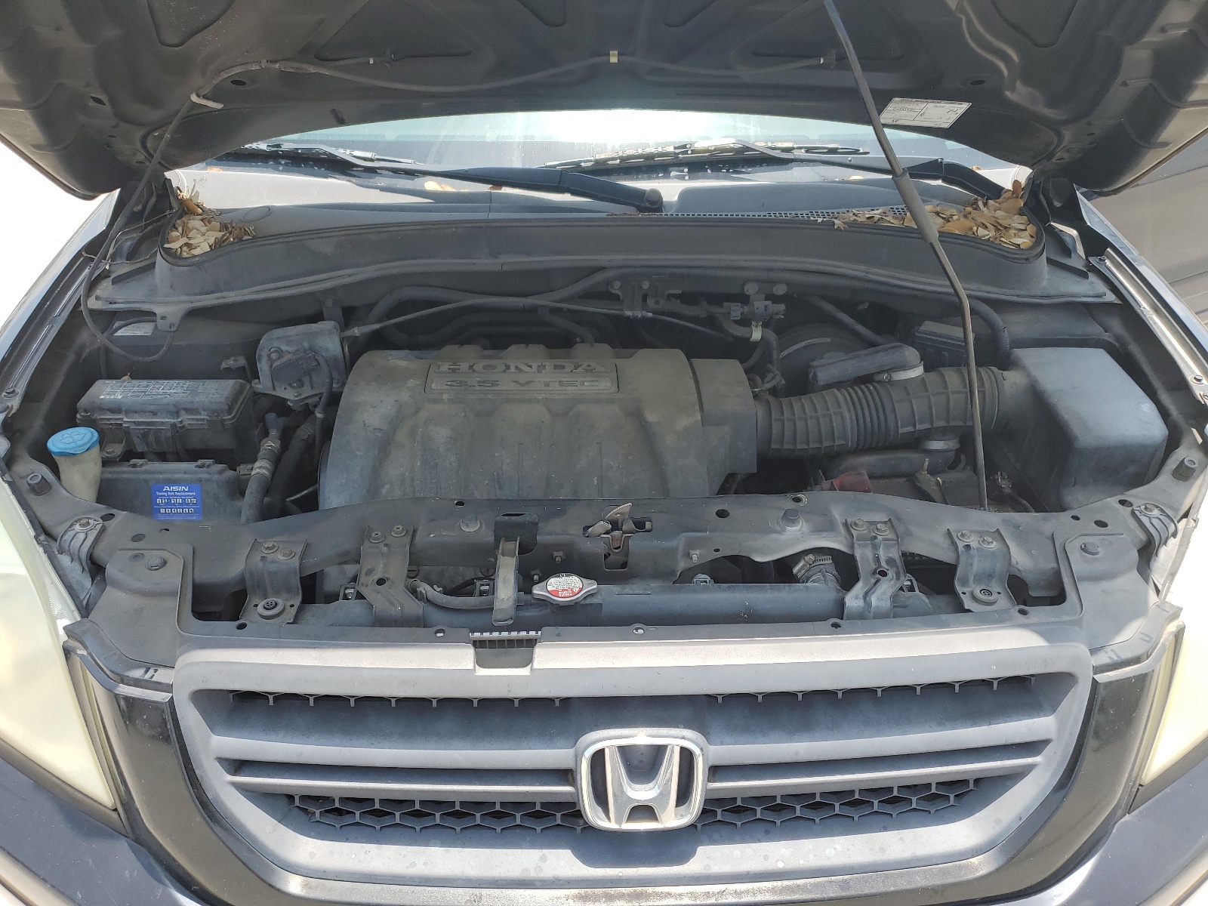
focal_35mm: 26
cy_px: 453
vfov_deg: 53.1
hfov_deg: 67.3
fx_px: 907
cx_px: 604
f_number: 1.5
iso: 50
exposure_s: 1/1000
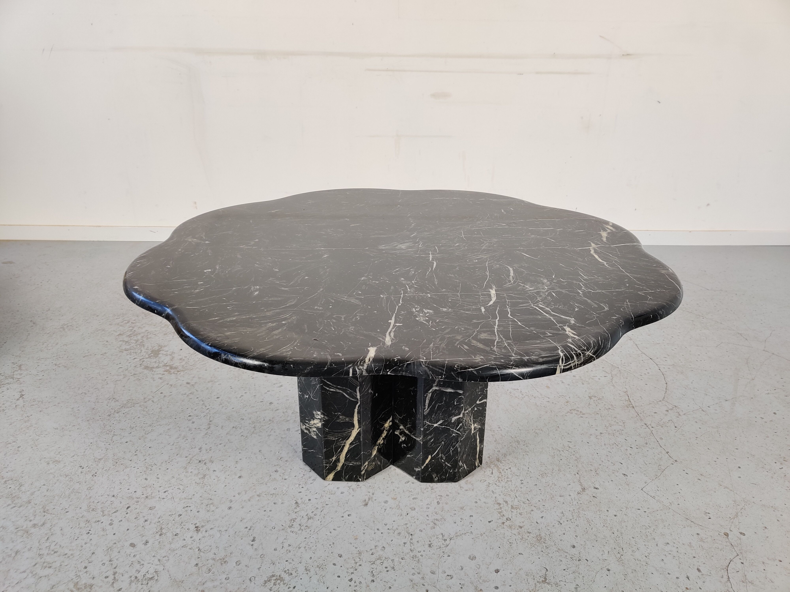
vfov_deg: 51.4
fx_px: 616
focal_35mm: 27
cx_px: 395
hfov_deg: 65.3
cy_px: 296
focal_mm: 4.75
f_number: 1.65
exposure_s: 1/100
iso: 160
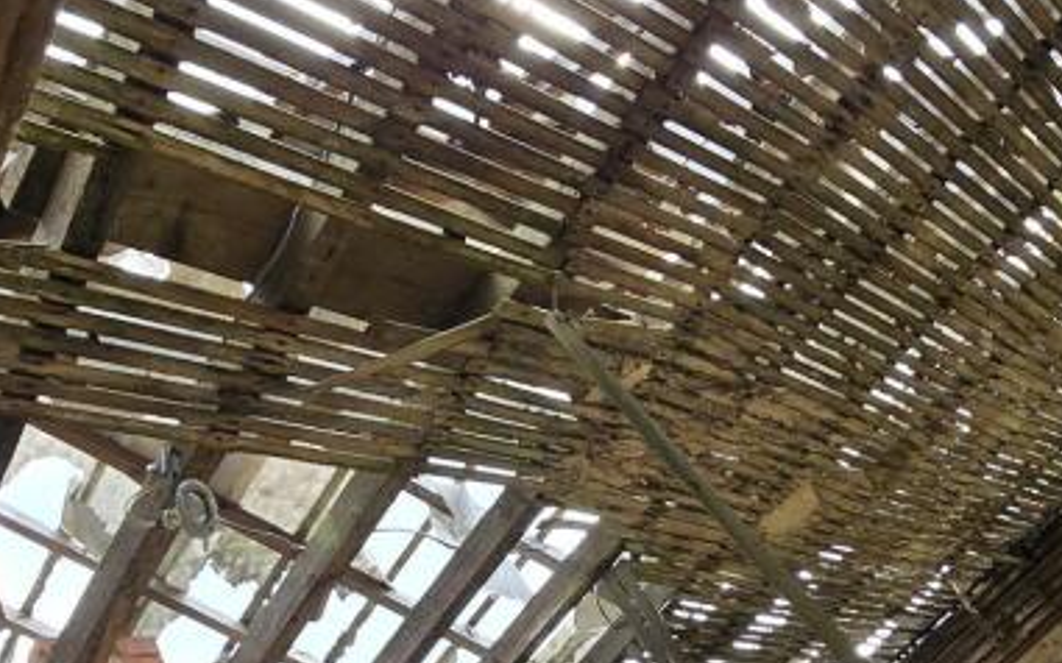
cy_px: 552
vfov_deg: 33.2
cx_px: 465
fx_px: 1071
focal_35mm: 37
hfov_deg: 52.6
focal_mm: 2.2
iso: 50
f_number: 2.2
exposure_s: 1/223
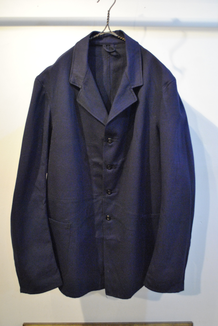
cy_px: 163
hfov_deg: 34.3
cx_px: 109
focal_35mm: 39
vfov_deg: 49.5
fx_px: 353
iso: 1600
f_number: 4.2
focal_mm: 26
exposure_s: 1/40
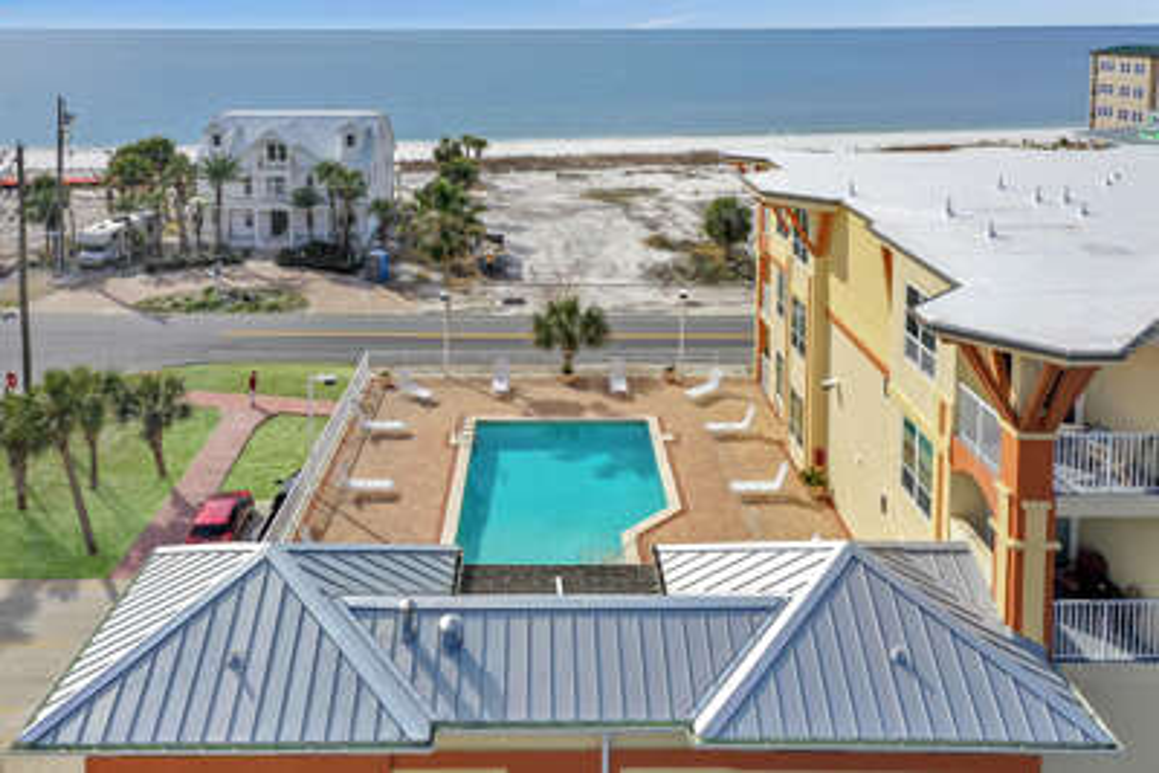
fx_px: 902
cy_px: 386
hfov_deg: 65.5
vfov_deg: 46.4
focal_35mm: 28
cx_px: 580
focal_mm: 10.26
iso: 100
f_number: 6.3
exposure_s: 1/500
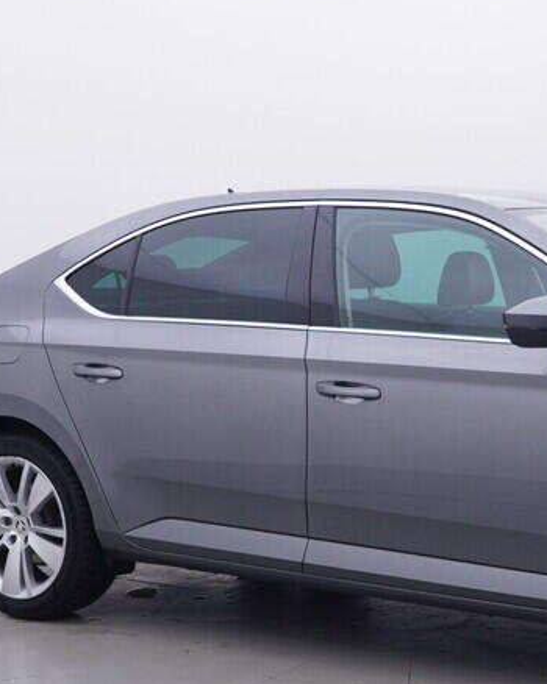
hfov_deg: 21.8
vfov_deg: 27.2
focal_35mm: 70
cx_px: 414
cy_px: 431
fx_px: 1408
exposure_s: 1/80
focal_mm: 15
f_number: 5
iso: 200
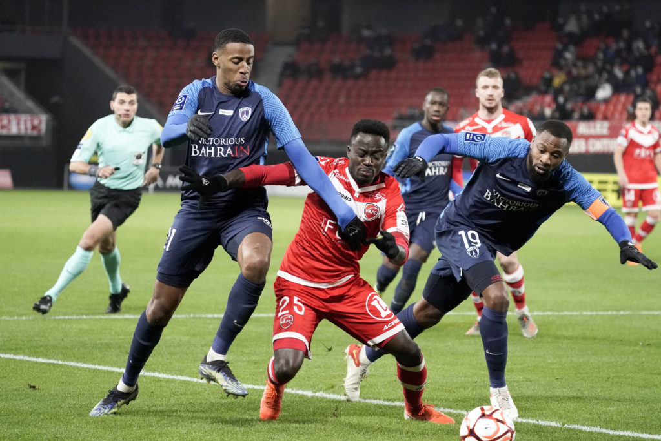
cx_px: 330
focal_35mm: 200
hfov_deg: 10.3
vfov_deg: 6.9
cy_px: 220
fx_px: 3672
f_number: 5.6
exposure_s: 1/1000
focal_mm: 200
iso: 8000
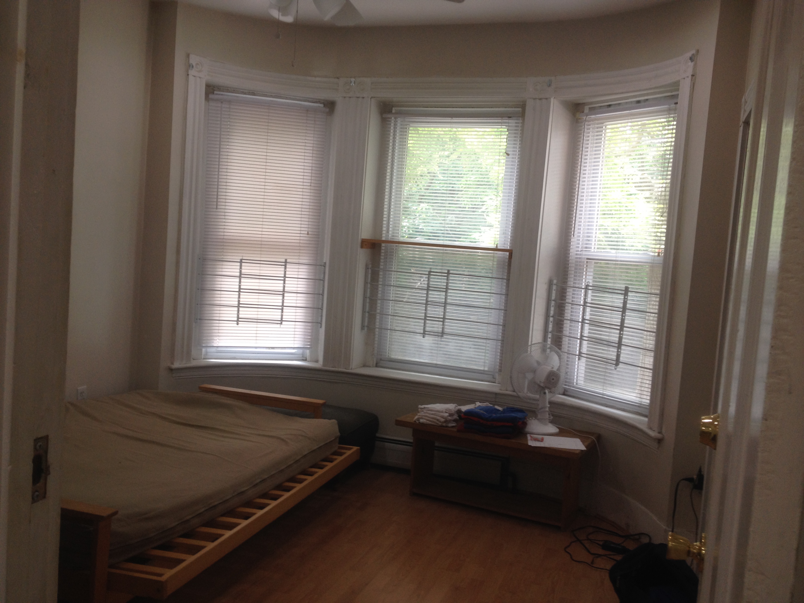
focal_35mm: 35
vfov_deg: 40.7
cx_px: 402
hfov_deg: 52.6
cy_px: 302
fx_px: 813
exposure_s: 1/24
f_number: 2.4
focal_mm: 4.28
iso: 50
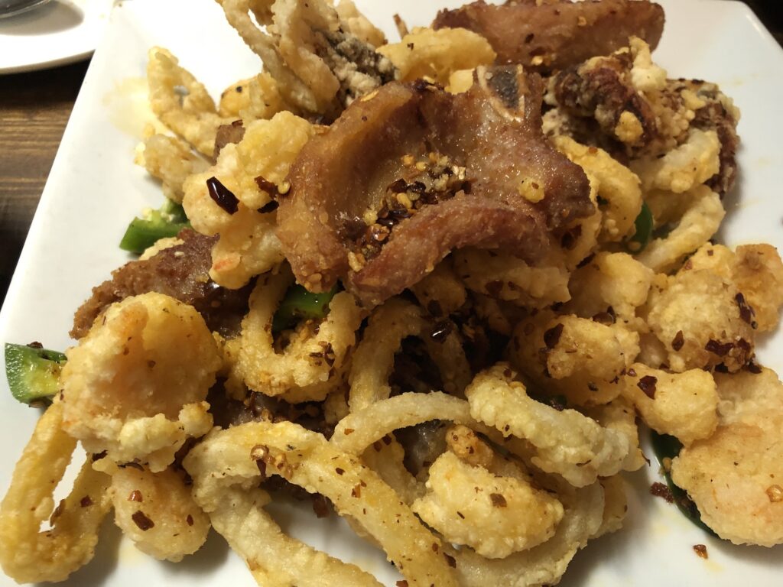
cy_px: 294
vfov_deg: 49.7
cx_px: 392
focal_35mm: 28
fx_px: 633
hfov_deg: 63.4
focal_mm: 3.99
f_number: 1.8
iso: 100
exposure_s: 1/13
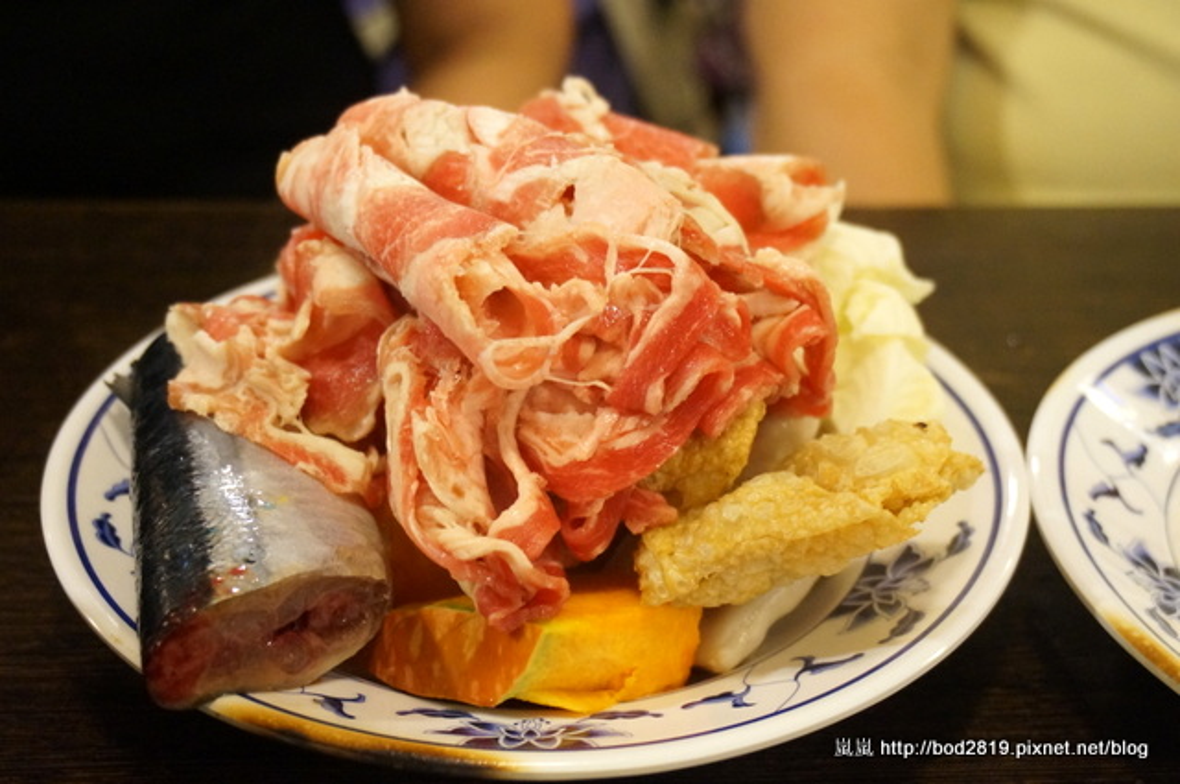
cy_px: 392
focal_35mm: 50
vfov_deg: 27.2
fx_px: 1620
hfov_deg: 40.0
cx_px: 590
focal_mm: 33
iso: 3200
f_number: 5
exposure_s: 1/40
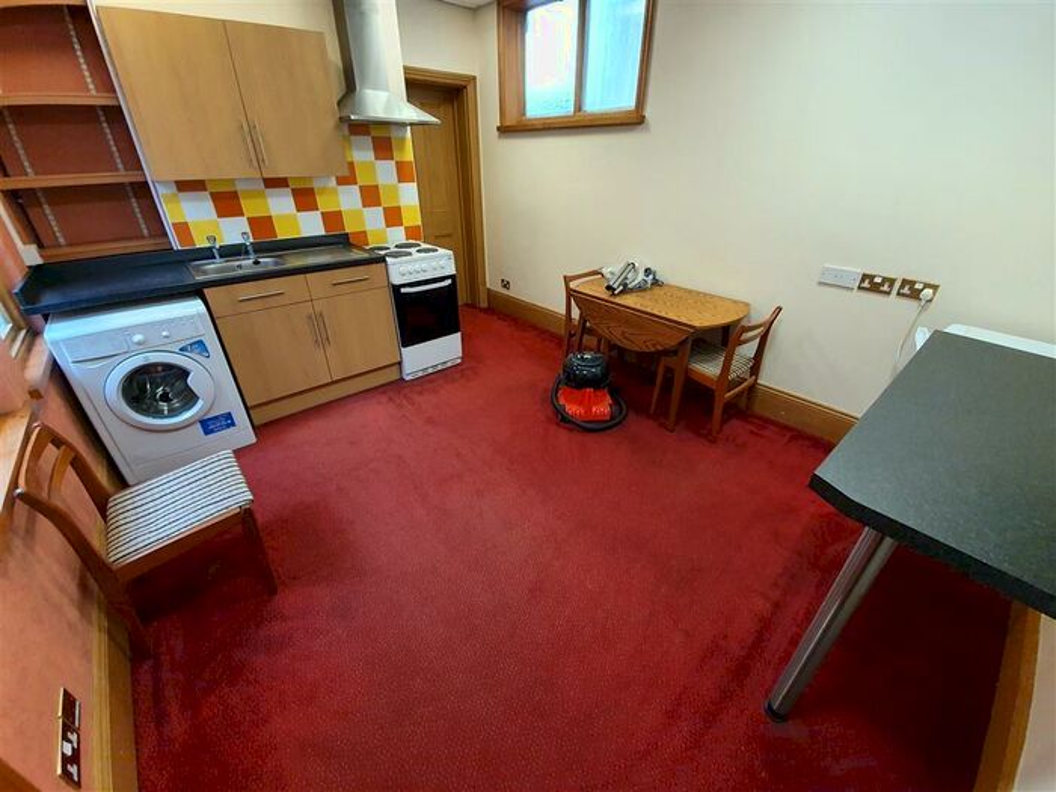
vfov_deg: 89.9
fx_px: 397
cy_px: 396
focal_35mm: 13
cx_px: 528
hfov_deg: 106.2
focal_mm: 1.8
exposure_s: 1/50
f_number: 2.2
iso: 400
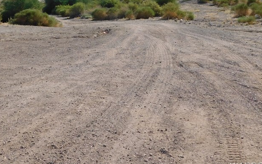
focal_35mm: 63
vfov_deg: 20.2
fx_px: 450
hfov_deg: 31.7
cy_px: 14
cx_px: 55
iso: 125
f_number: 7
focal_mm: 6.3
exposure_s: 1/500
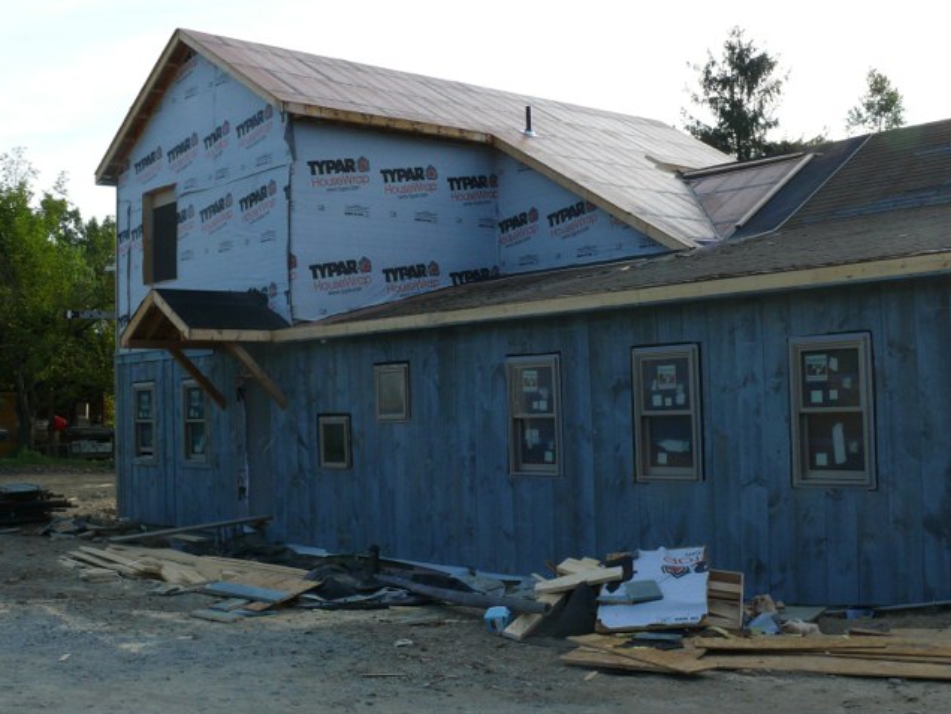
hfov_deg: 42.8
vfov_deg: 32.9
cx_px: 546
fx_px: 1209
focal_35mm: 44
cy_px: 338
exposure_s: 1/250
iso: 100
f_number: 5
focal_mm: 7.4
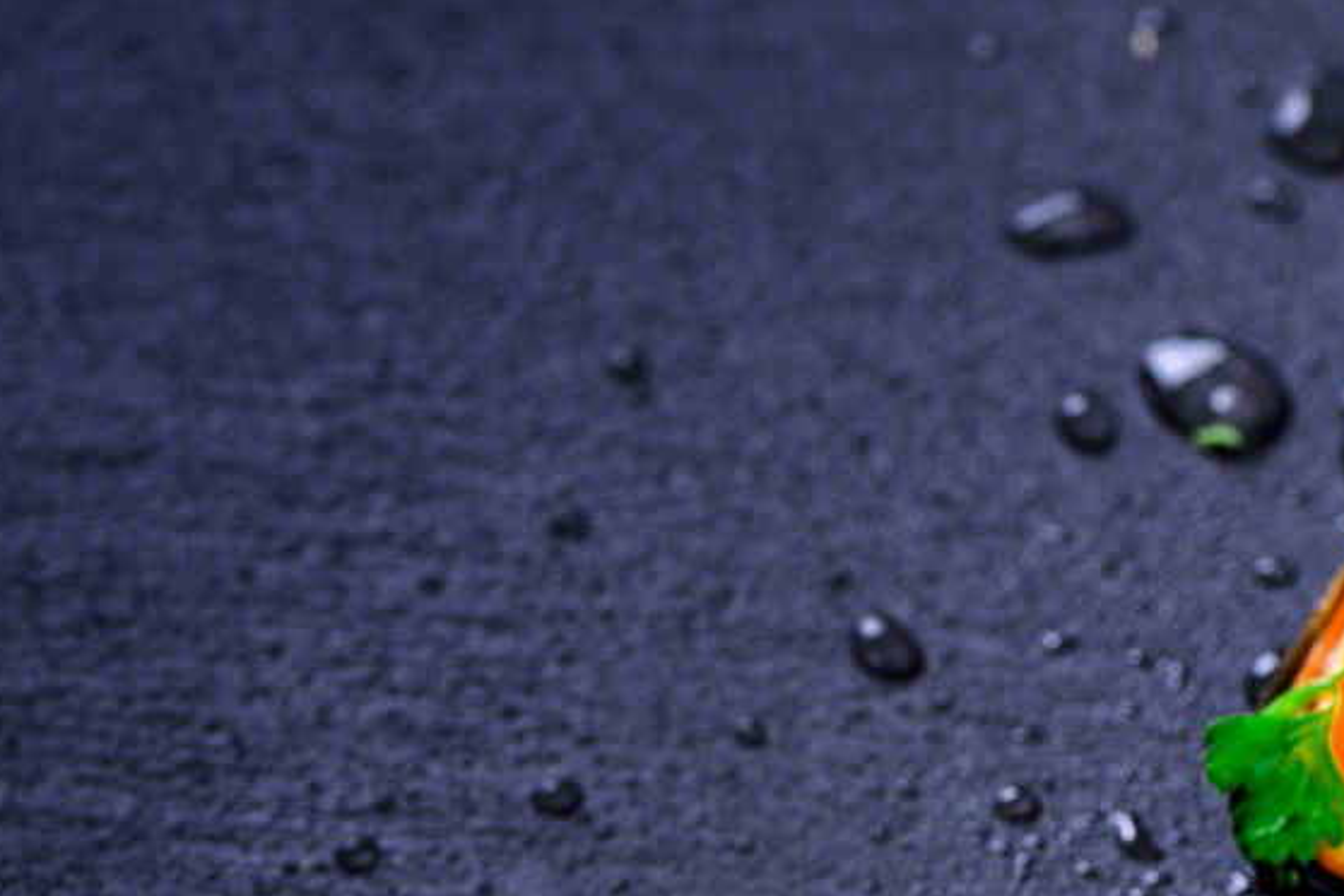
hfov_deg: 9.1
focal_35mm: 226
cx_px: 1274
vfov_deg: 6.1
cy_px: 938
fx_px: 8437
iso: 160
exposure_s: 1/100
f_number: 7.1
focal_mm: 105
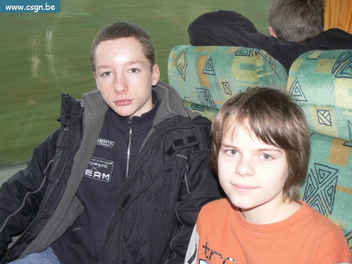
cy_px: 132
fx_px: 366
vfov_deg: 39.7
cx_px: 176
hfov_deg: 51.4
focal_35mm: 36
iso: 100
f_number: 2.8
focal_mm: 6
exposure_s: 1/30
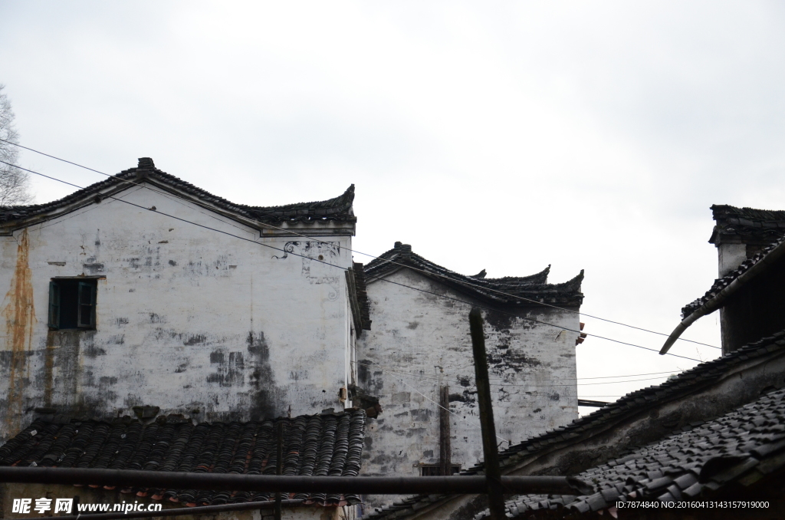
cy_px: 260
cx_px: 392
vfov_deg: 18.8
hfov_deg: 28.1
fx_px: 1567
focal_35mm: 72
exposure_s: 1/640
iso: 2000
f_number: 5
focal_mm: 48
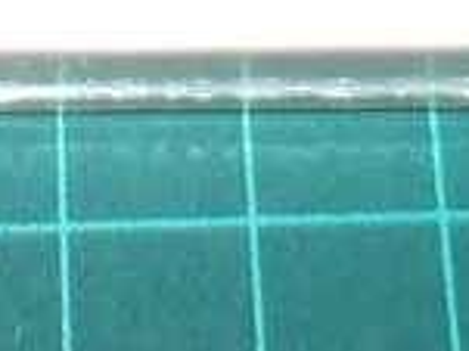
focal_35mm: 192
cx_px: 25
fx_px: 2599
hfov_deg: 10.2
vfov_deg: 6.9
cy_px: -745
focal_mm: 4.1
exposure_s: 1/30
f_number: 3.3
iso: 200
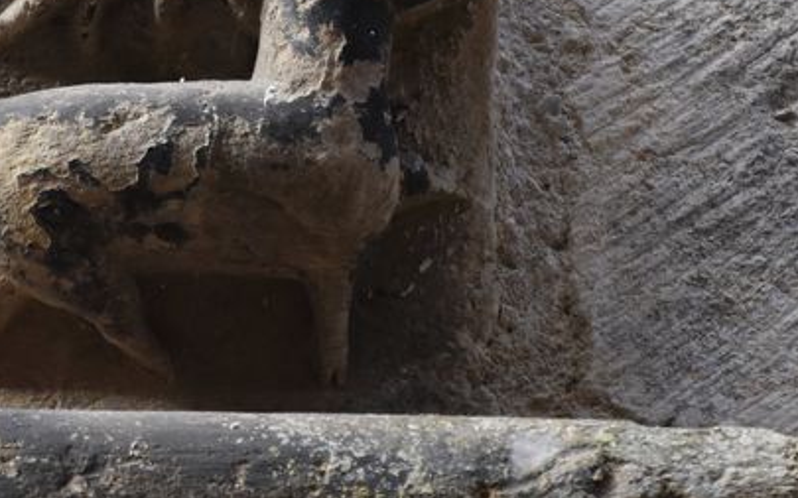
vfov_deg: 1.7
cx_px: 366
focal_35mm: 793
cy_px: -33
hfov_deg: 2.7
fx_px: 17244
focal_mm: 200
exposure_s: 1/640
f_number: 5.6
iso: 800
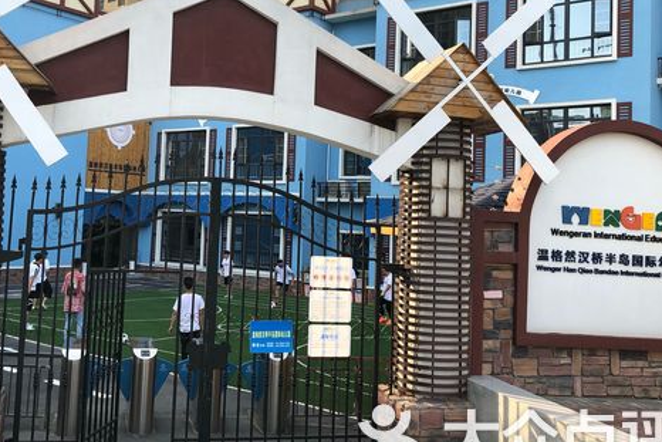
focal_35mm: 40
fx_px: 736
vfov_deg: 33.3
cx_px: 260
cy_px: 171
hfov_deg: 48.1
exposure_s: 1/284
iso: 20
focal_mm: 4
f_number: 1.8
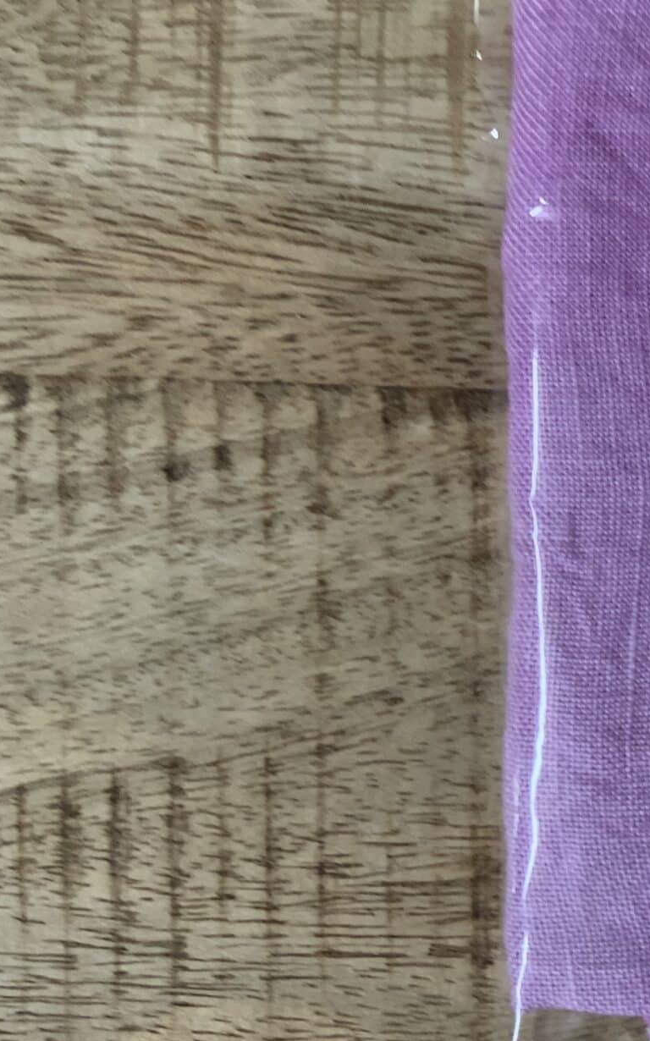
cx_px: 1066
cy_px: 379
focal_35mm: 64
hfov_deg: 17.5
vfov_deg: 31.8
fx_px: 1815
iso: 64
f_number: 1.8
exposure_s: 1/53
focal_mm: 3
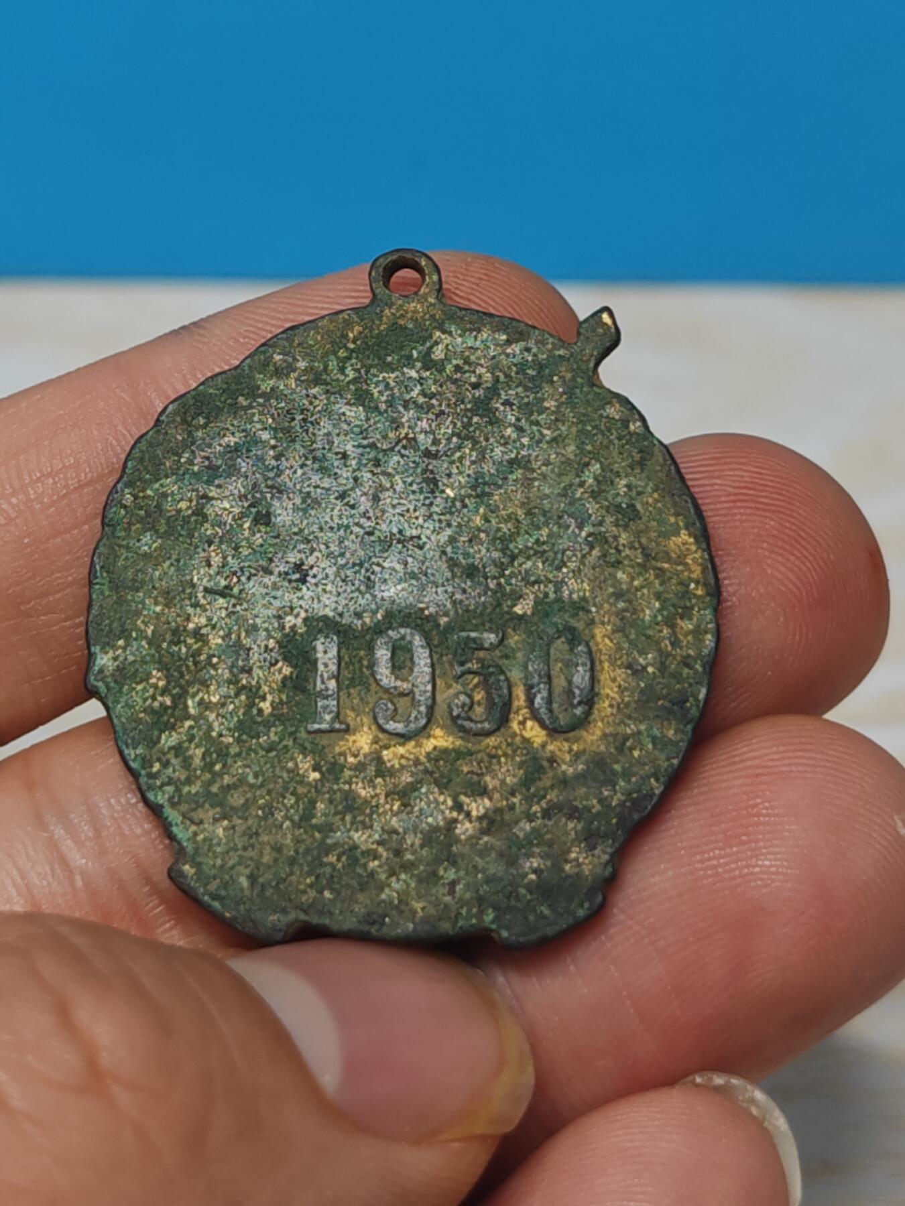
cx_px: 452
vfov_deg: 20.7
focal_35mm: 95
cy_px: 603
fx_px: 3312
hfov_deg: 15.6
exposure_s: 1/100
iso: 80
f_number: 1.6
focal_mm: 7.62
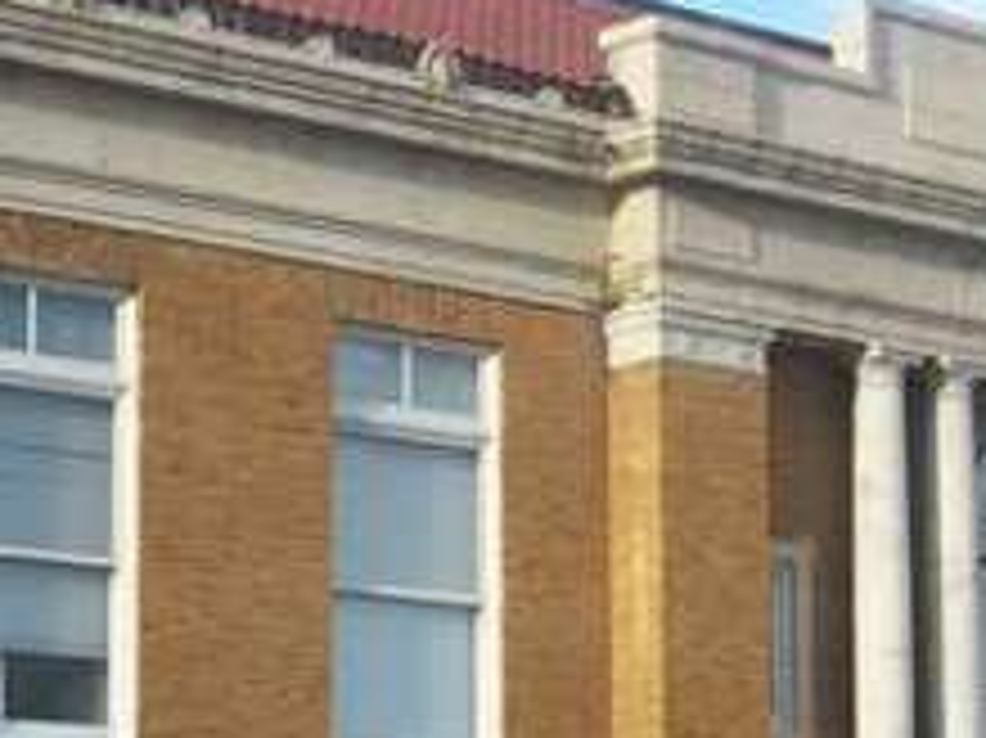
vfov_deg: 10.9
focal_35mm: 135
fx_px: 3843
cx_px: 468
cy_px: 662
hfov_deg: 14.6
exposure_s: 1/320
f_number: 2.8
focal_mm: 7.8
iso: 64
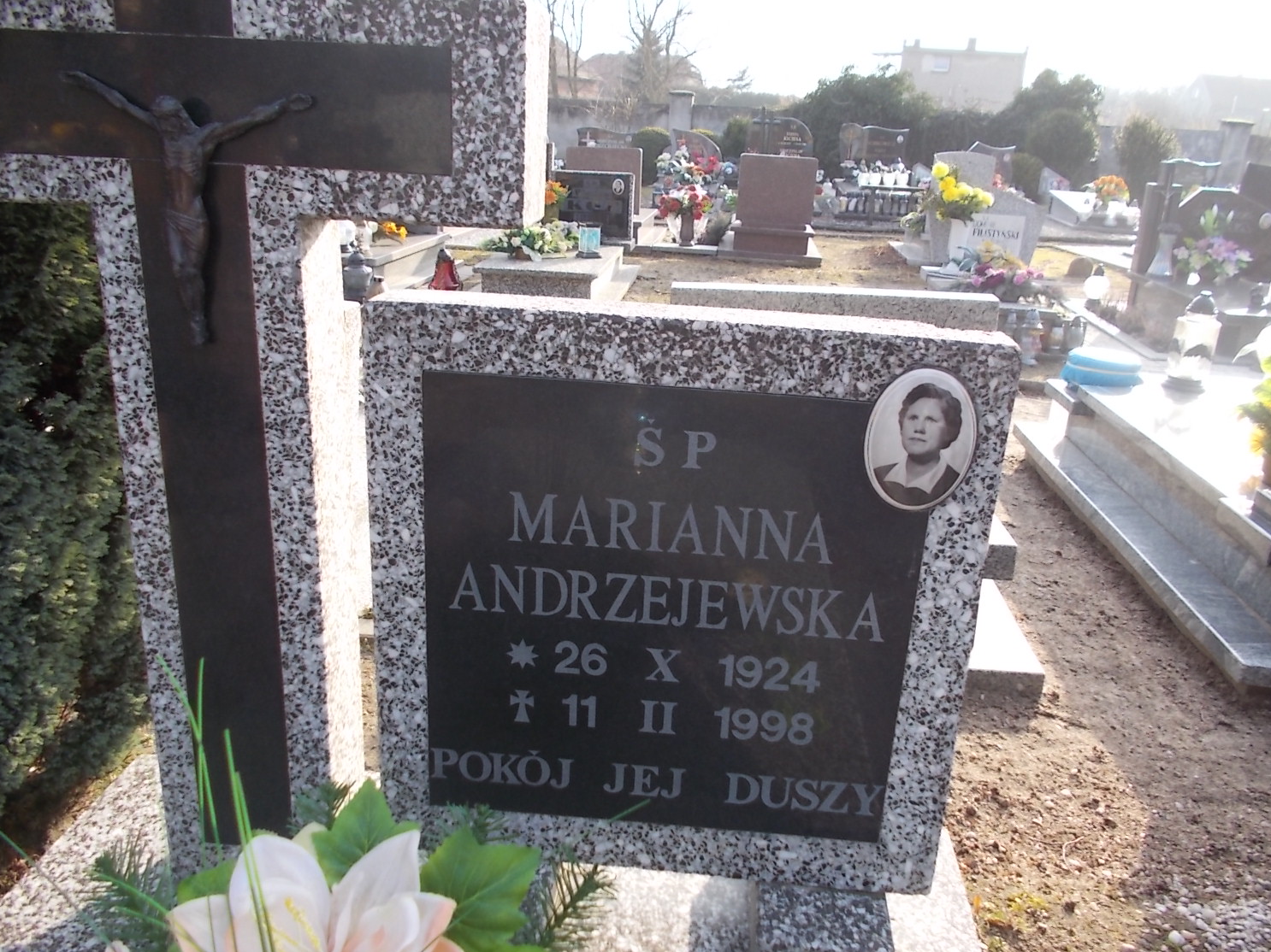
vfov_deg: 49.7
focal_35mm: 28
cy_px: 478
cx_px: 657
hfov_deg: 63.4
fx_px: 1028
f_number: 3.2
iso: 80
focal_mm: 4.6
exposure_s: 1/160
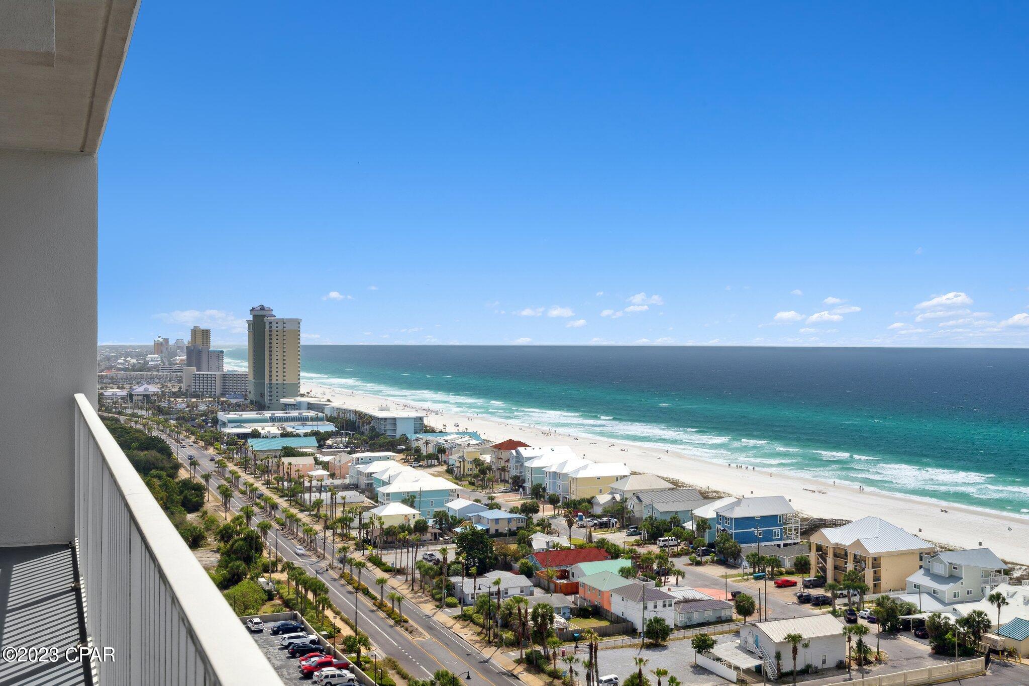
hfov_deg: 53.1
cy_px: 343
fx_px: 1029
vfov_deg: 36.9
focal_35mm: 36
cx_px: 514
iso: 200
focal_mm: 24
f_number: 11
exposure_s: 1/320
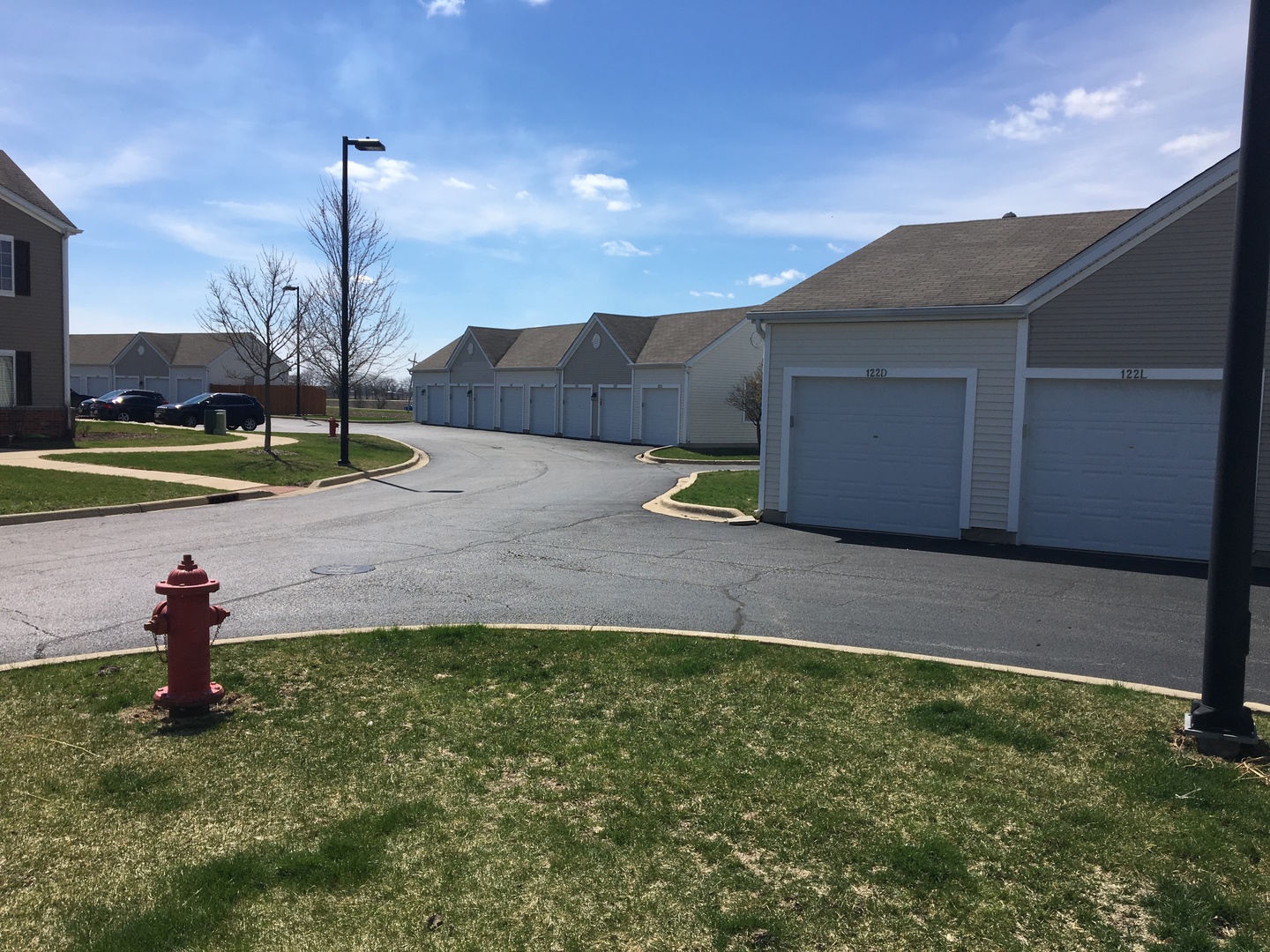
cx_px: 635
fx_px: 1064
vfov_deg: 48.2
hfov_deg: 61.7
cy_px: 476
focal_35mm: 29
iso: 25
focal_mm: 4.15
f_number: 2.2
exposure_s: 1/2747
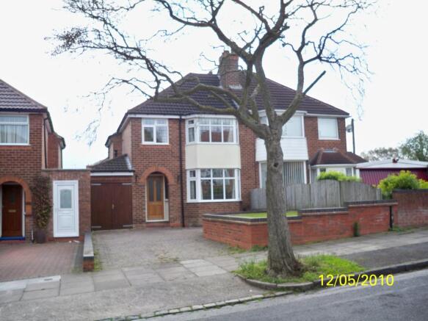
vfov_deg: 40.7
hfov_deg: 52.6
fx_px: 433
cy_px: 160
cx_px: 214
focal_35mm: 35
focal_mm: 6.3
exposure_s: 1/200
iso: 80
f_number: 3.1
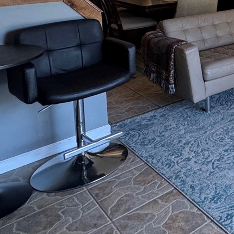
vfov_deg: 32.5
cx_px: 334
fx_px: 352
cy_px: -21
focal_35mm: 46
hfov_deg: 27.7
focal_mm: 2.22
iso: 250
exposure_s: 1/120
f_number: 2.2
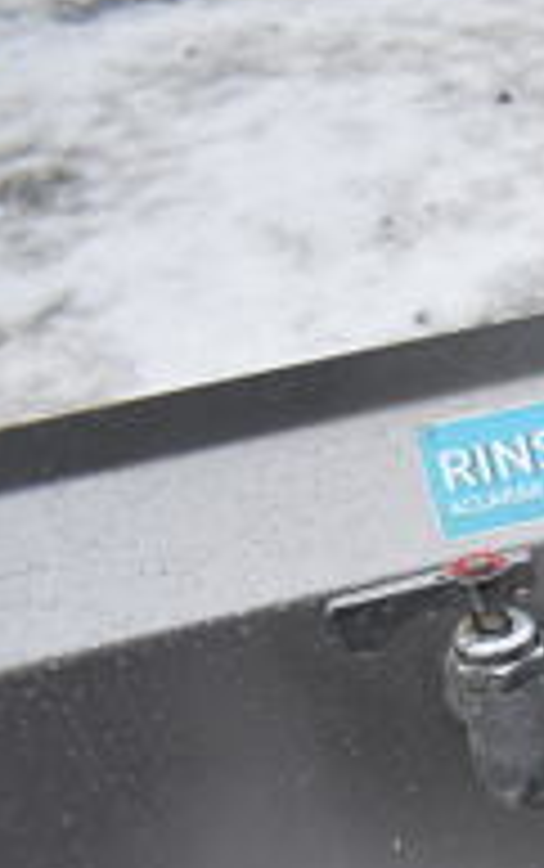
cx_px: 1326
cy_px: 846
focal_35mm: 87
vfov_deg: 22.9
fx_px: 2059
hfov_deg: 12.0
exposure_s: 1/160
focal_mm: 18
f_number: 5.6
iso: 200
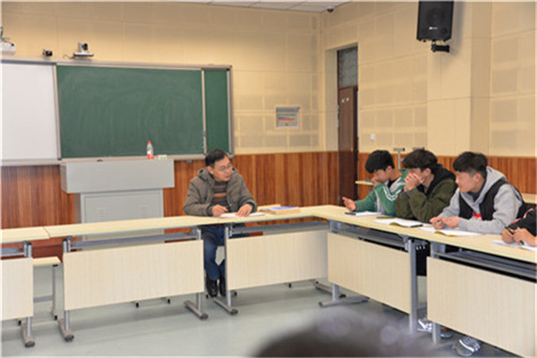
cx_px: 268
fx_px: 626
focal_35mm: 42
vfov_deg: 31.9
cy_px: 179
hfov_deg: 46.4
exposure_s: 1/60
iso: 560
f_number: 4
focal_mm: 42
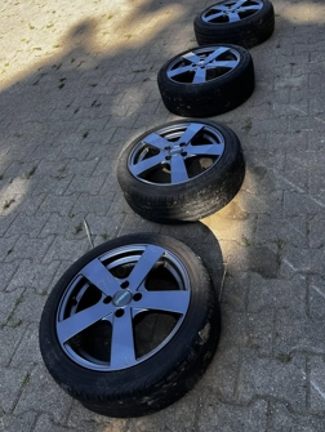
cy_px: 183
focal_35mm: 31
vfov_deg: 58.0
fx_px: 387
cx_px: 179
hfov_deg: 45.5
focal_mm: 5.1
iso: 50
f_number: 1.6
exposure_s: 1/483
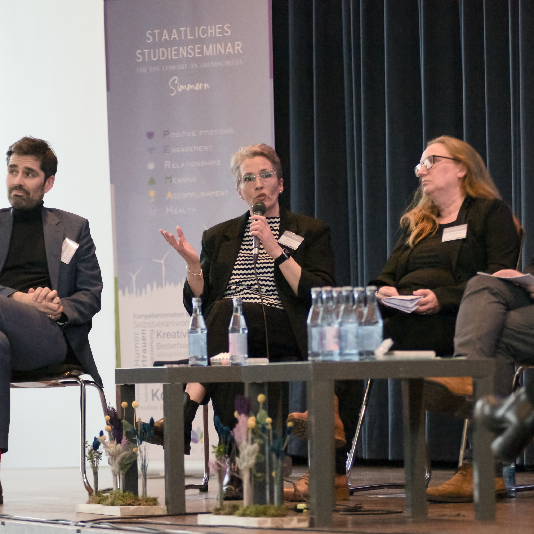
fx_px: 3351
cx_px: 272
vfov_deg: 9.1
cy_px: 267
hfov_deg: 9.1
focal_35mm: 192
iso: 6400
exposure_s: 1/1000
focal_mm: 100
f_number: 2.8
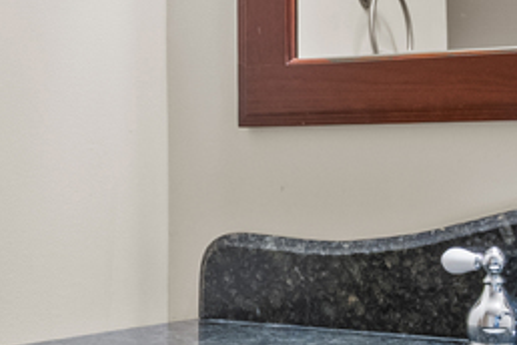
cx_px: 144
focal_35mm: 88
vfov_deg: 15.5
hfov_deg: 22.9
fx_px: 1264
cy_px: 201
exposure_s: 1/1.67
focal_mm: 14
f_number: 8
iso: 400
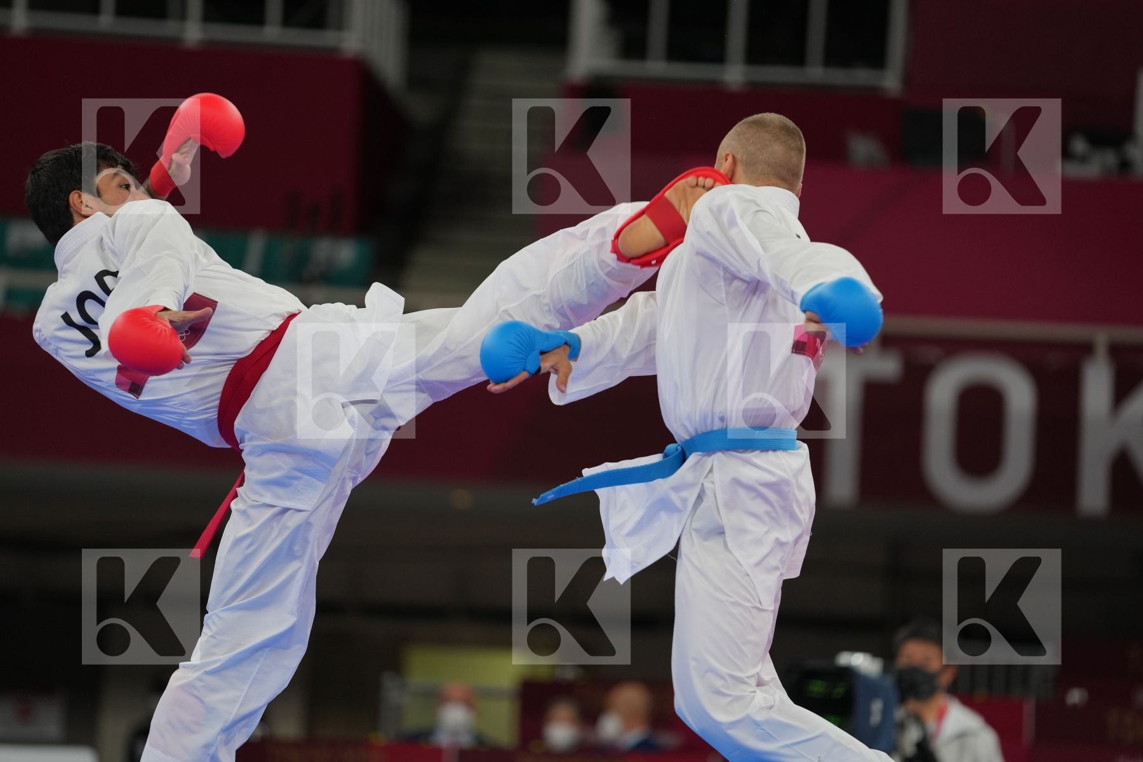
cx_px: 572
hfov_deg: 10.3
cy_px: 381
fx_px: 6350
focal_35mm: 200
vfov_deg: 6.9
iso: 500
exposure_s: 1/1000
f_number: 2.8
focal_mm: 200
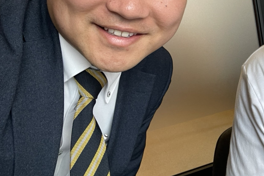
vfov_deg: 27.6
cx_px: 252
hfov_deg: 38.8
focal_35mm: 46
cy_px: 2
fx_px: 337
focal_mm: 2.71
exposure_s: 1/92
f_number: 2.2
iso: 100
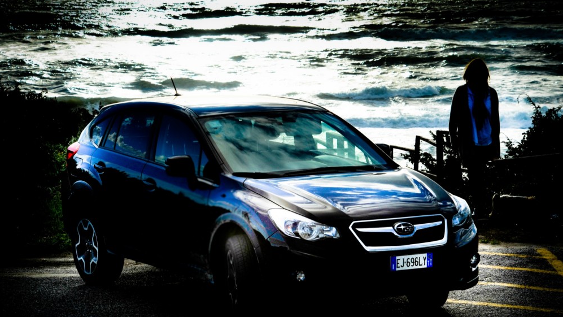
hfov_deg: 17.0
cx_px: 281
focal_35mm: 126
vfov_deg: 9.6
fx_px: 1881
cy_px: 162
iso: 200
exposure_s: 1/500
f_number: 11
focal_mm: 120
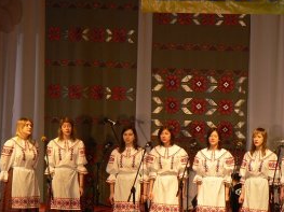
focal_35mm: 230
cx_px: 172
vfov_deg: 6.5
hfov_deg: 8.6
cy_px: 152
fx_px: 1886
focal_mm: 25.1
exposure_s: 1/50
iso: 80
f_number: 4
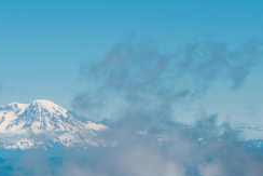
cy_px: 242
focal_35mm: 192
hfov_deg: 10.7
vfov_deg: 7.1
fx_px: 1403
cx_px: 149
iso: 320
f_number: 11
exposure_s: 1/500
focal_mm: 65
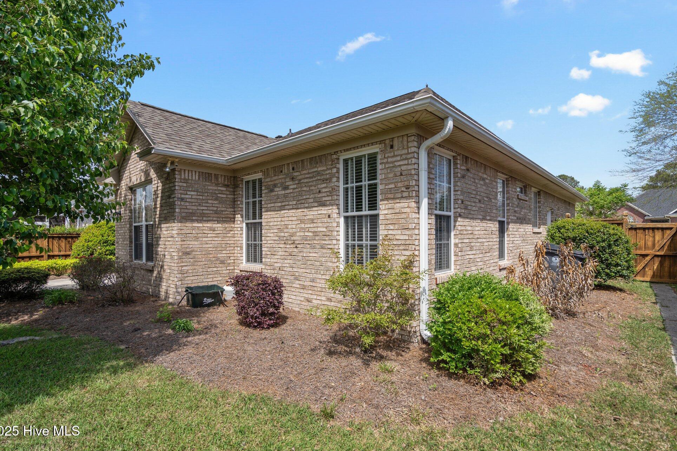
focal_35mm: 17
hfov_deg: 93.3
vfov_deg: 70.4
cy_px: 213
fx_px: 320
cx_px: 337
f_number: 4
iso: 200
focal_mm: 16
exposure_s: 1/2000
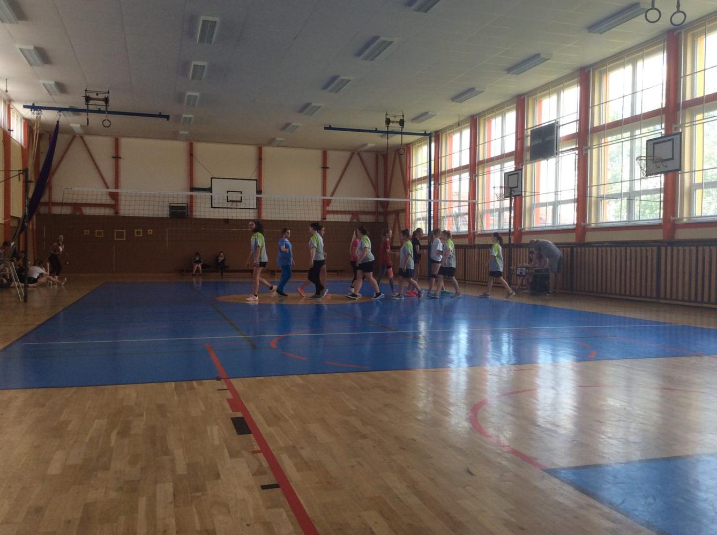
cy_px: 268
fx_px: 662
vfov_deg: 44.0
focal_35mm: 32
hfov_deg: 56.9
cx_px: 358
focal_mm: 3.3
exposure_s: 1/100
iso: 32
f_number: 2.4
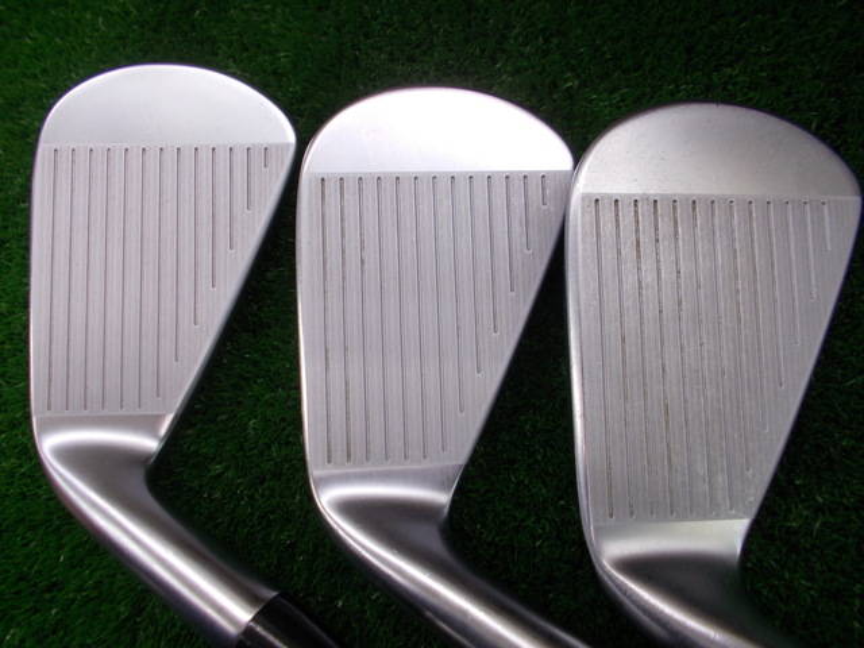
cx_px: 432
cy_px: 324
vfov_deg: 53.1
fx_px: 649
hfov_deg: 67.3
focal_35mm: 26
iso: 100
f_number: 3.2
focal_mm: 4.6
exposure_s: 1/25
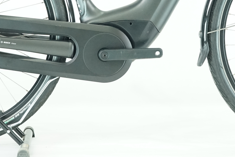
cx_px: 131
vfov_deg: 9.2
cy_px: -35
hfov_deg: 13.9
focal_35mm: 148
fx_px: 966
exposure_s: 1/200
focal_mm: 60
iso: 3200
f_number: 5
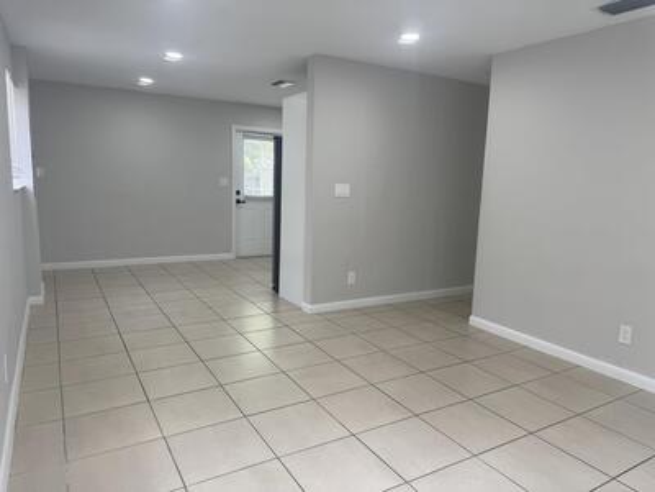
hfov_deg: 71.6
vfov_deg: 56.8
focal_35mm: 24
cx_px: 328
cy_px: 246
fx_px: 454
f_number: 1.78
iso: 80
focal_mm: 6.76
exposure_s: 1/125
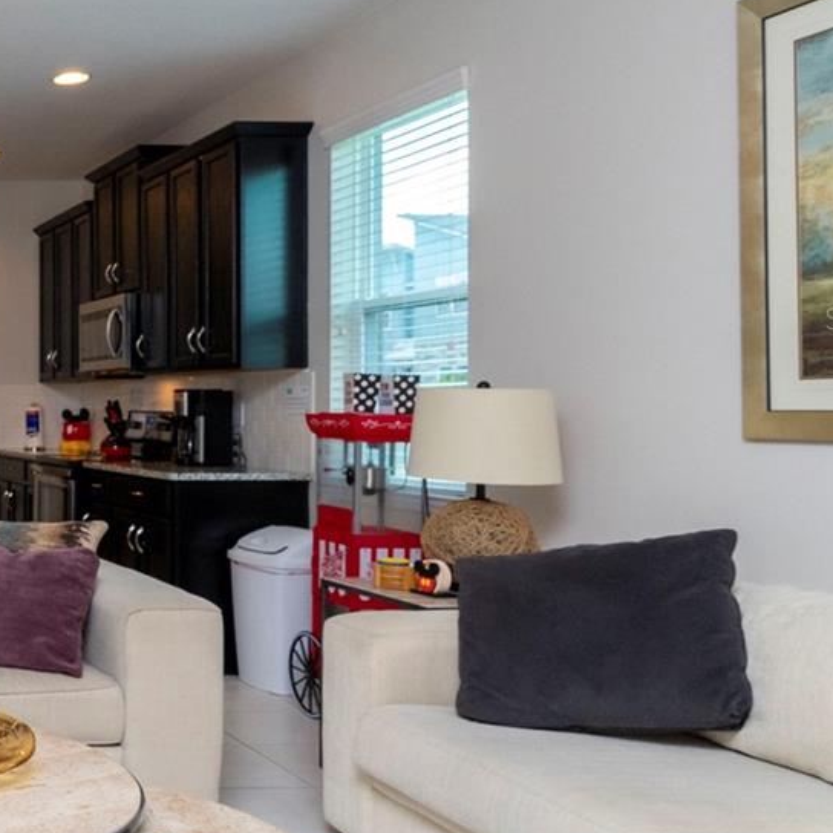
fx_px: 1089
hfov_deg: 31.6
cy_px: 318
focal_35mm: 40
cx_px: -263
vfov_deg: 41.6
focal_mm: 16
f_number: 8
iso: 1000
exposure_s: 1/100
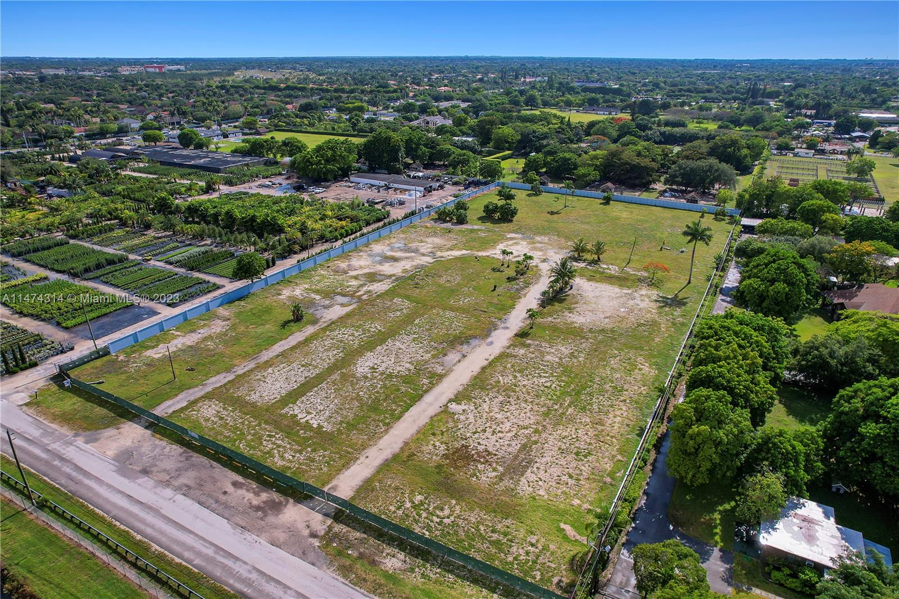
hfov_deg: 78.6
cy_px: 300
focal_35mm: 22
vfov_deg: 57.2
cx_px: 450
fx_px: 549
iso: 100
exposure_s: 1/2500
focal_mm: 8.38
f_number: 2.8
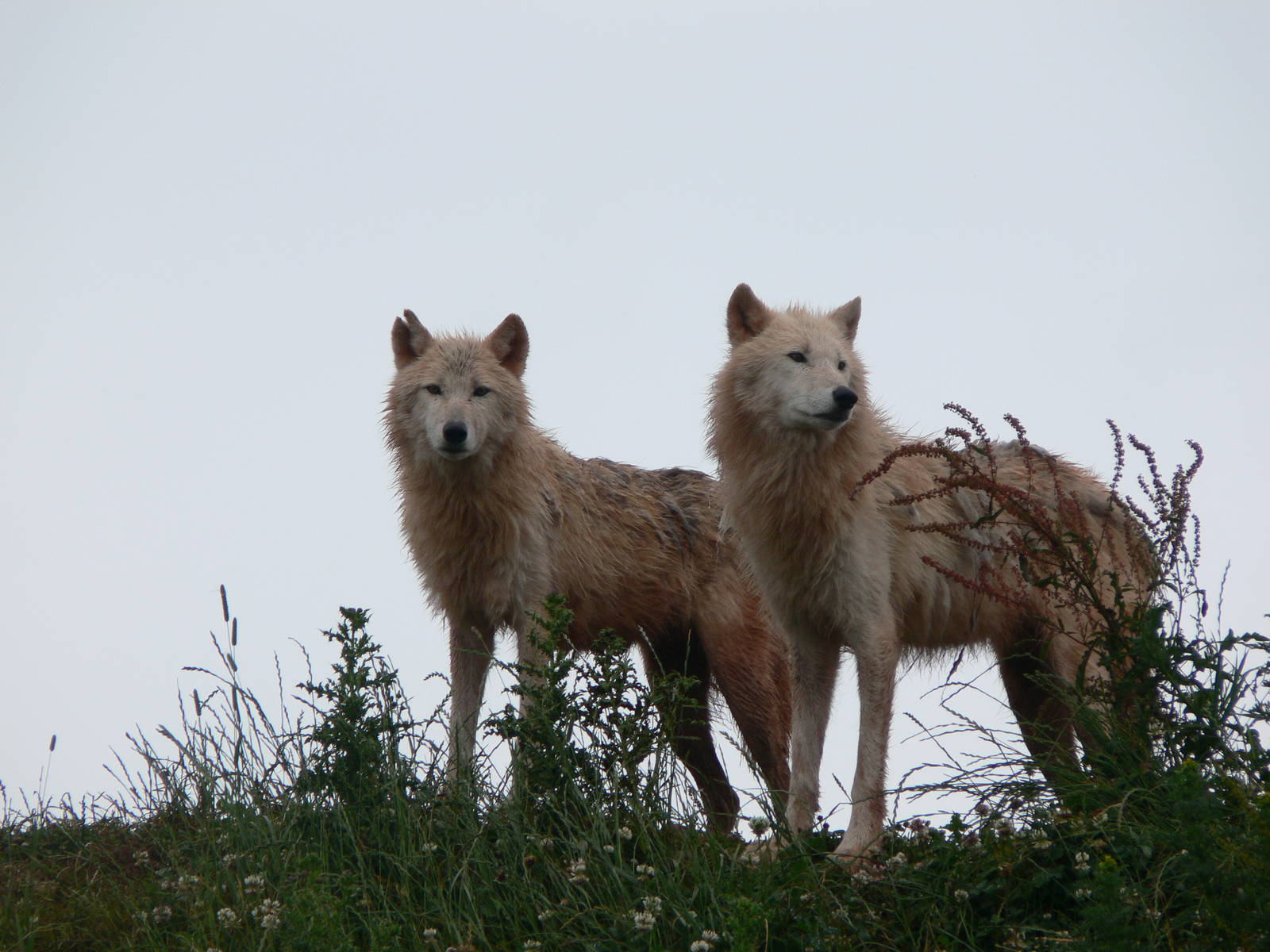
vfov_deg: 3.5
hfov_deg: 4.7
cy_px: 476
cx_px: 635
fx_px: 15409
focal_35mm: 420
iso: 80
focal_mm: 88.8
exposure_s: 1/320
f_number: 5.6
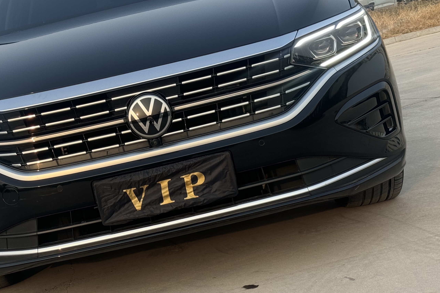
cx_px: 157
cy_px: 107
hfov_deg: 25.6
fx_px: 966
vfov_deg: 17.2
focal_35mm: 79
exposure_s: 1/980
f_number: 1.78
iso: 64
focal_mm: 6.76
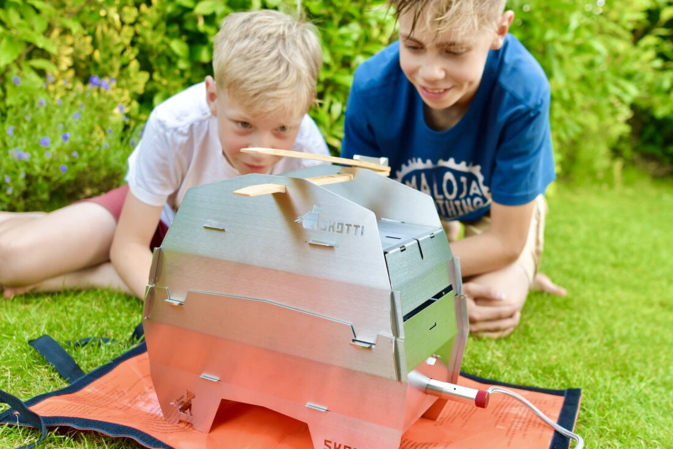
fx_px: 673
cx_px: 336
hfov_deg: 53.1
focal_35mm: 36
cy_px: 224
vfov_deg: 36.9
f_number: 3.2
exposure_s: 1/250
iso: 400
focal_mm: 24
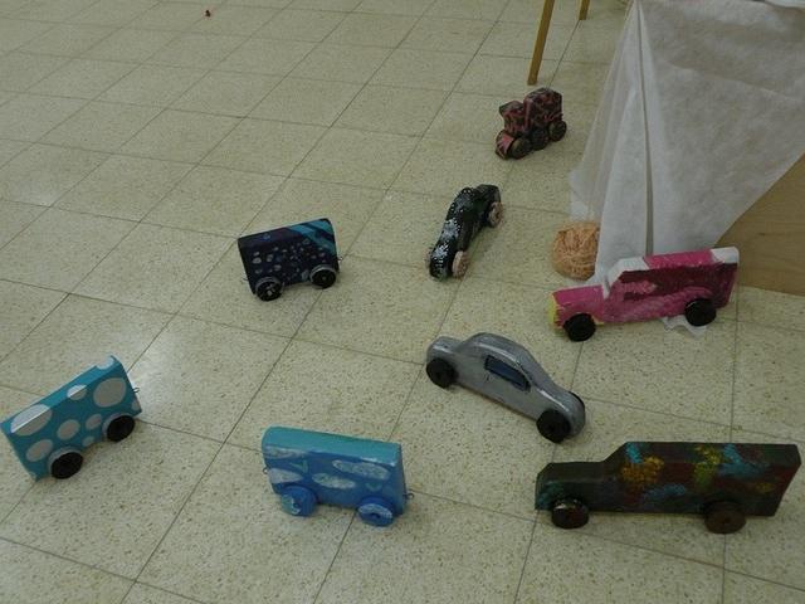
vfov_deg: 42.9
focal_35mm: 33
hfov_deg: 55.4
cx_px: 402
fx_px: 767
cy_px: 302
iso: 221
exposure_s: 1/74.1
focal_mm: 5.8
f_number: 3.2
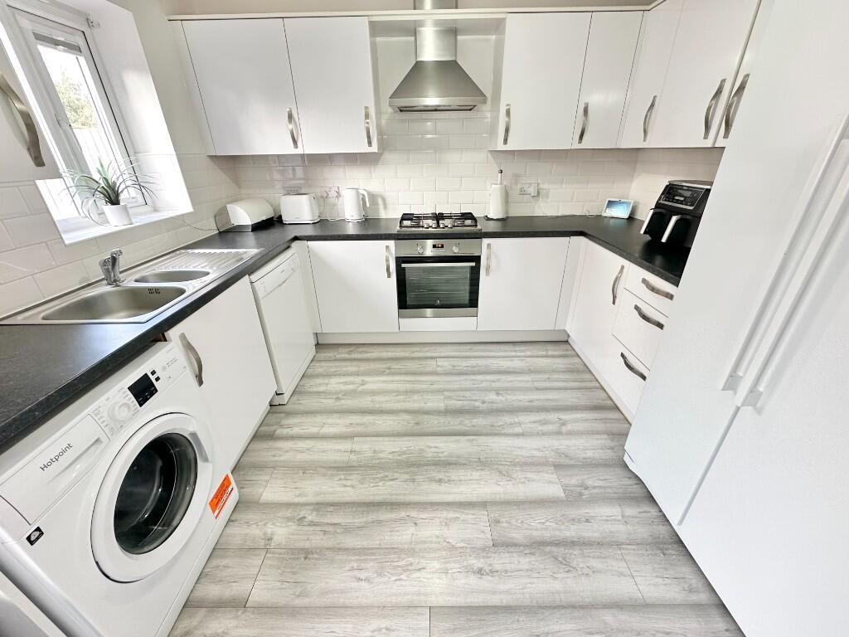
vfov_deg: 85.7
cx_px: 424
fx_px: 343
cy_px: 318
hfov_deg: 102.1
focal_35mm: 14
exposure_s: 1/50
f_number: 2.2
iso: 200
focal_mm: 2.22
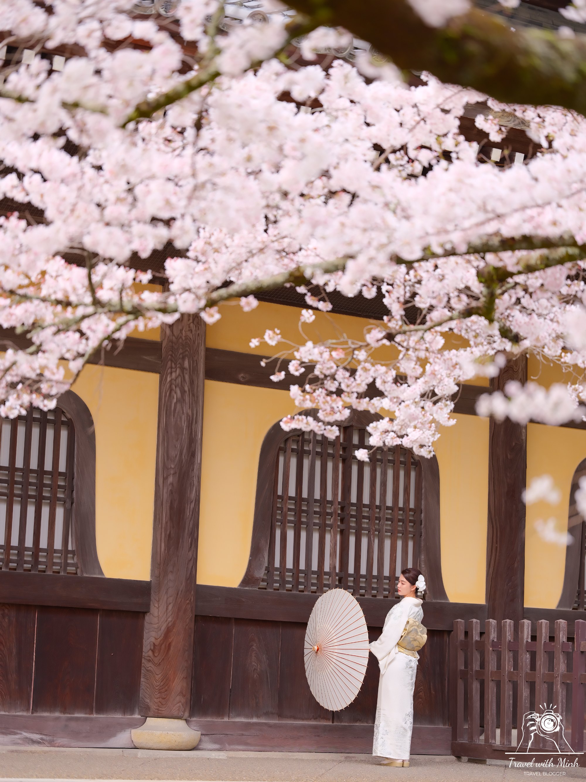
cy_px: 391
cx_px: 293
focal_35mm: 87
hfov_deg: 17.0
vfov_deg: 22.5
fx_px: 1964
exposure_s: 1/200
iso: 200
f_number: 2
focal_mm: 110
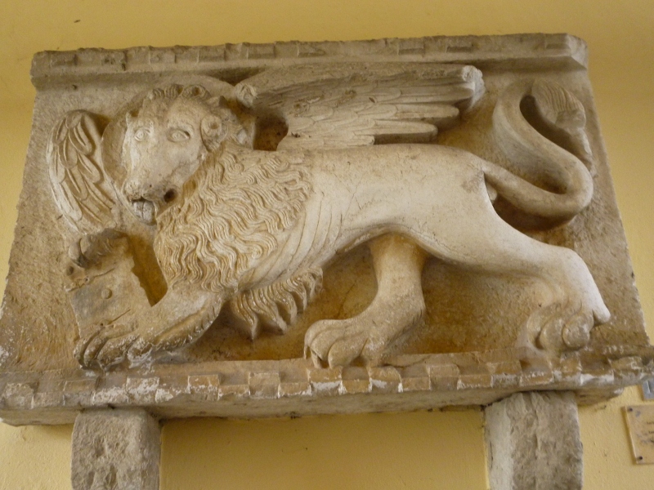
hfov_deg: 51.4
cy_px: 245
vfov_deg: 39.7
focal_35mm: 36
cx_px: 327
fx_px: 680
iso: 400
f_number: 3.5
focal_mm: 6.4
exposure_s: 1/30
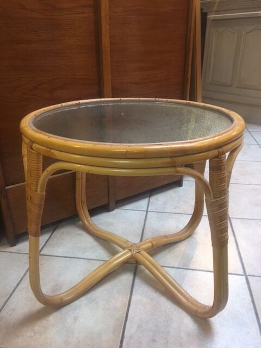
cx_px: 130
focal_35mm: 29
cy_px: 174
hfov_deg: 48.2
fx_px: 292
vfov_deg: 61.7
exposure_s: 1/33
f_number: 2.2
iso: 160
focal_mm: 4.15
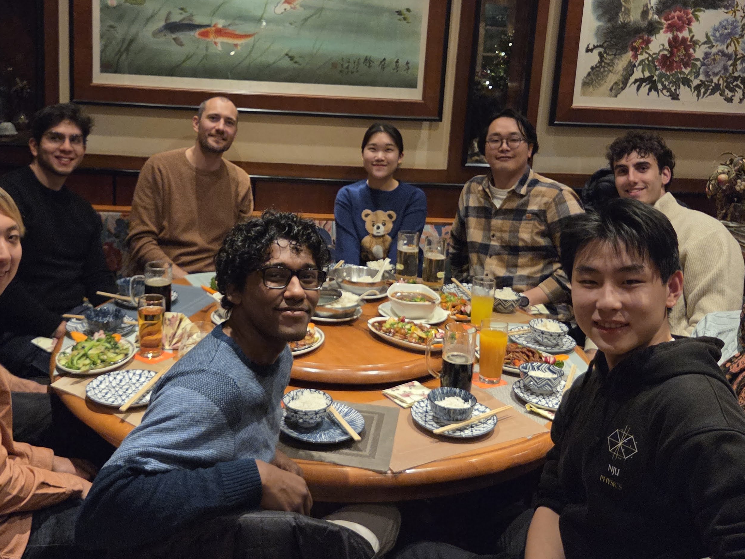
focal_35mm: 37
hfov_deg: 50.0
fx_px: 796
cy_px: 195
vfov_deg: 38.3
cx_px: 325
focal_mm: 5.4
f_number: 1.8
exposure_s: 1/100
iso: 2000
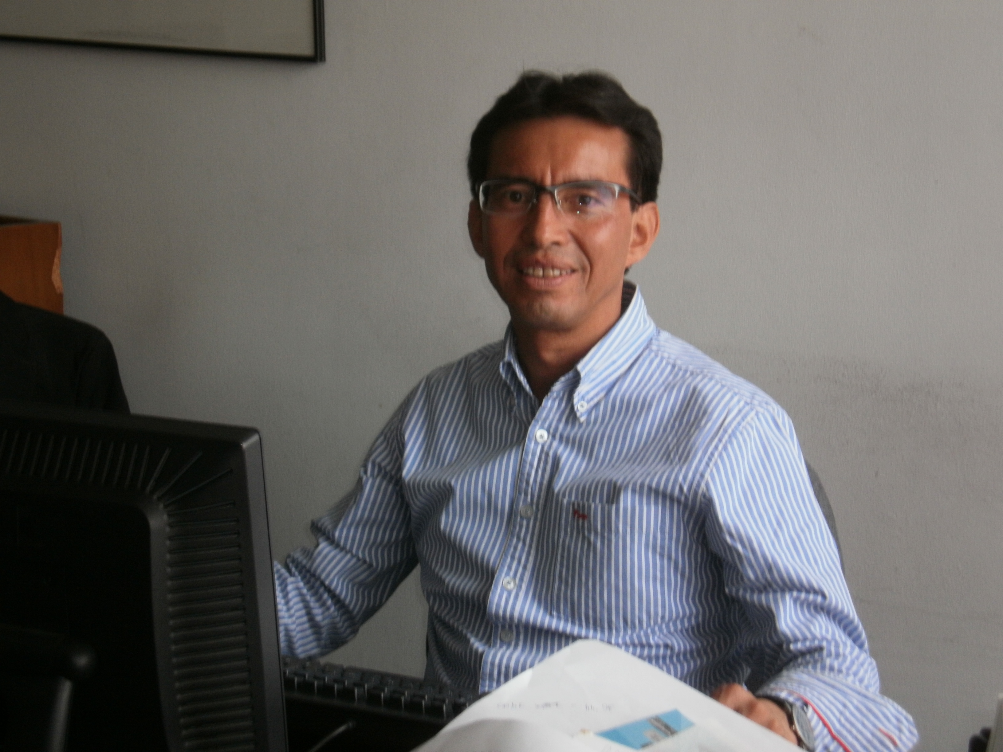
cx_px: 502
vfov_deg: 20.2
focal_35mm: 73
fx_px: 2115
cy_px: 376
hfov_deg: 26.7
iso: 125
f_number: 4.8
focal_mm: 12.95
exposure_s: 1/60
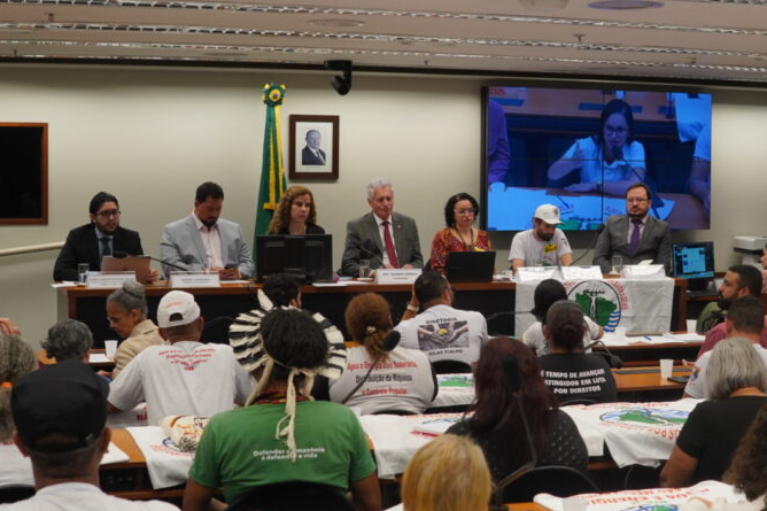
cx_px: 544
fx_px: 1470
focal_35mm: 69
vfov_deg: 19.7
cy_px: 292
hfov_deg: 28.9
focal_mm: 30
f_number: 4
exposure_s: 1/250
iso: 640
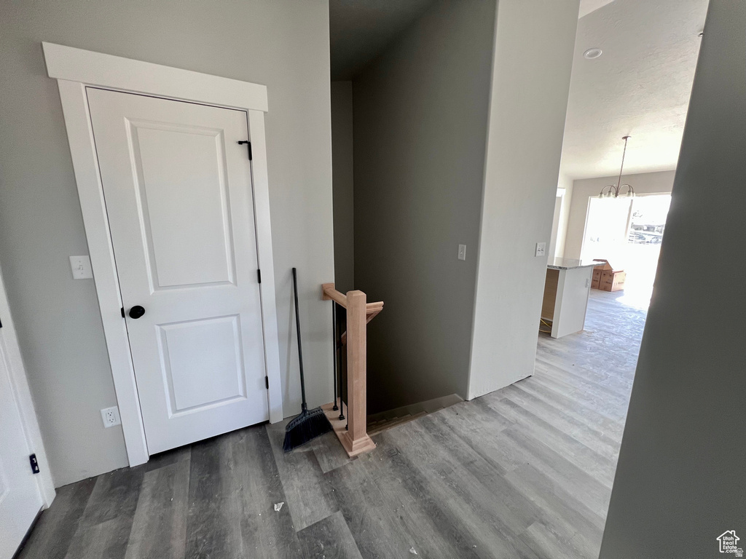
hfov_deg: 106.2
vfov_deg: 89.9
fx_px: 280
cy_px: 280
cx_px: 373
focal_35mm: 13
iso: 160
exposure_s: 1/99
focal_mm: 1.57
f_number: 1.8
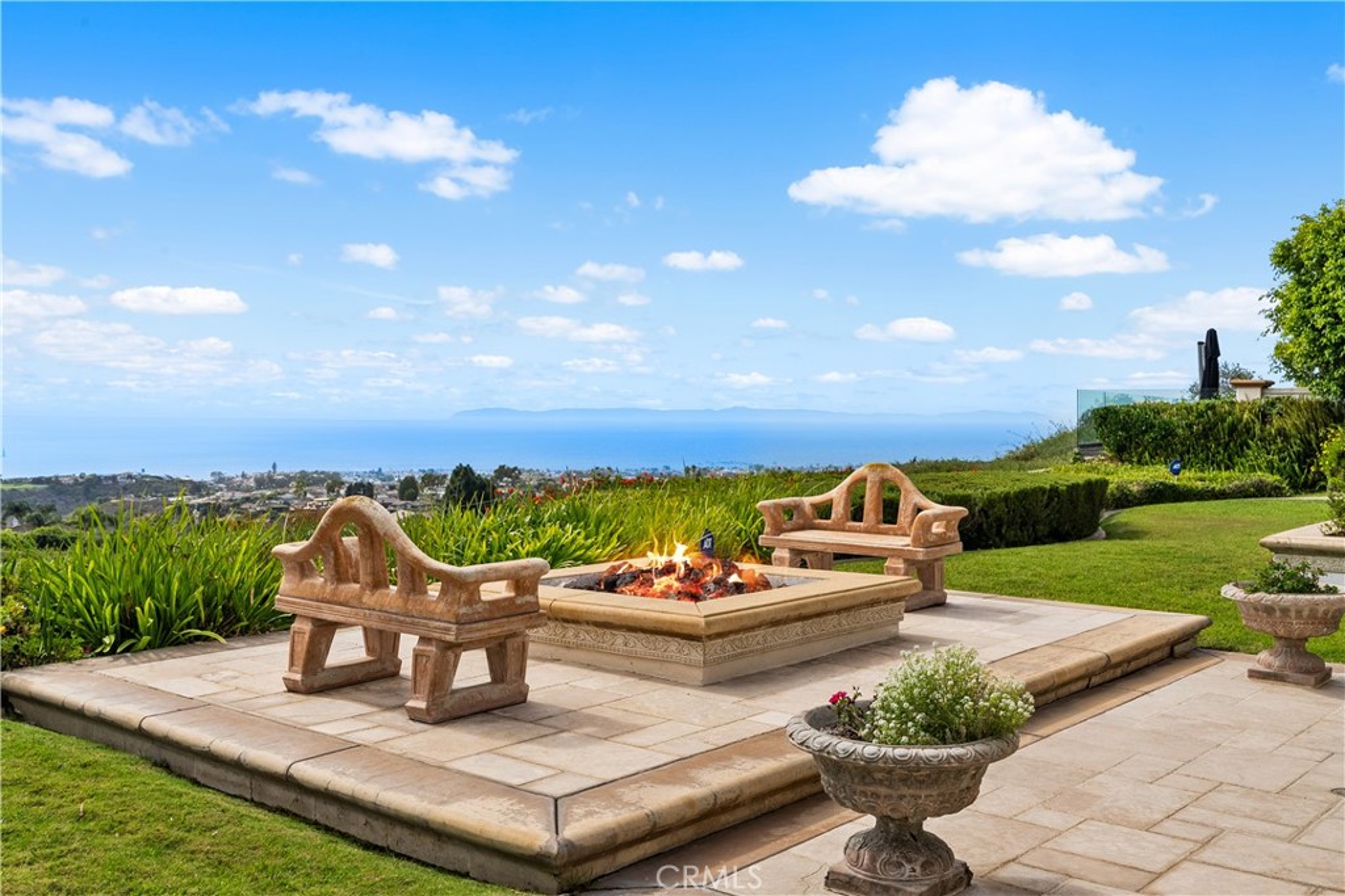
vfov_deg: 37.9
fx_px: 1308
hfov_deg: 54.4
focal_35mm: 35
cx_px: 672
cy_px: 448
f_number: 8
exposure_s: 1/500
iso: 100
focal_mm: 35
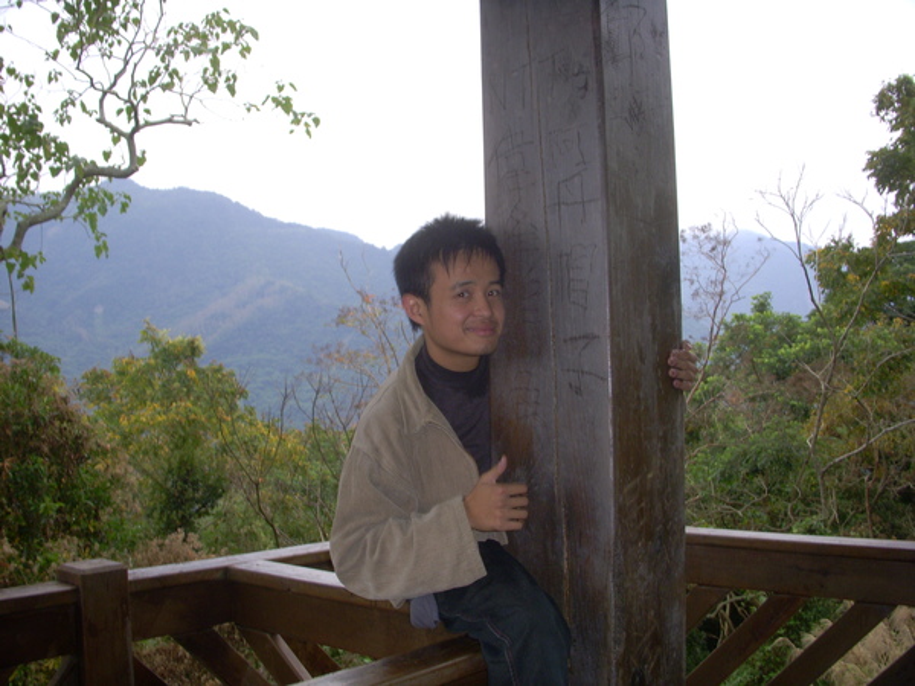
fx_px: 1004
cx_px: 458
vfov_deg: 37.7
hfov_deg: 49.0
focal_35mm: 38
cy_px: 343
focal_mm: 6.3
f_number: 3.3
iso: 100
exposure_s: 1/80
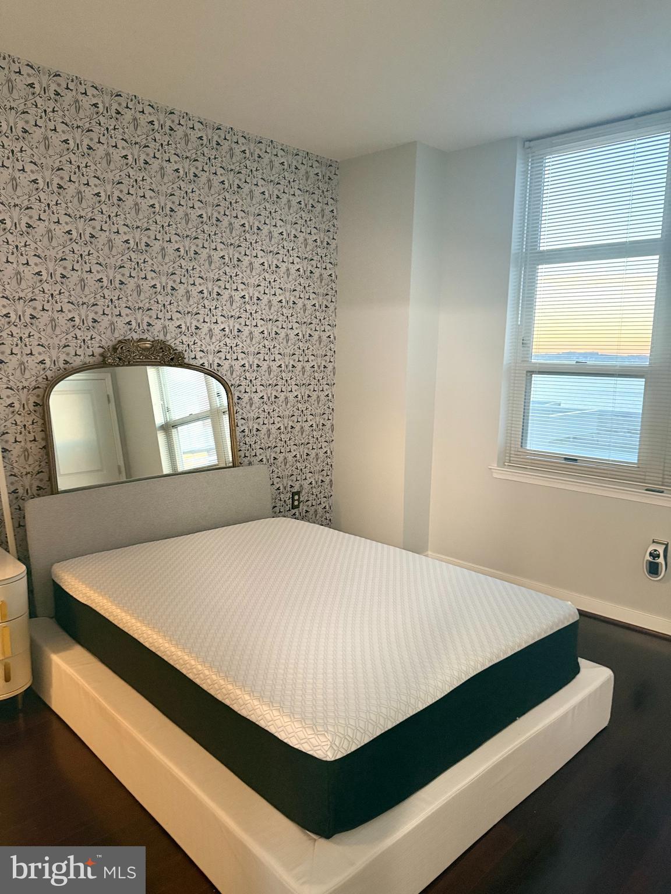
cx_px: 336
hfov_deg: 56.8
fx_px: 620
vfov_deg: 71.6
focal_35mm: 24
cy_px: 447
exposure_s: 1/60
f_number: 1.78
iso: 640
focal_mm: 6.76
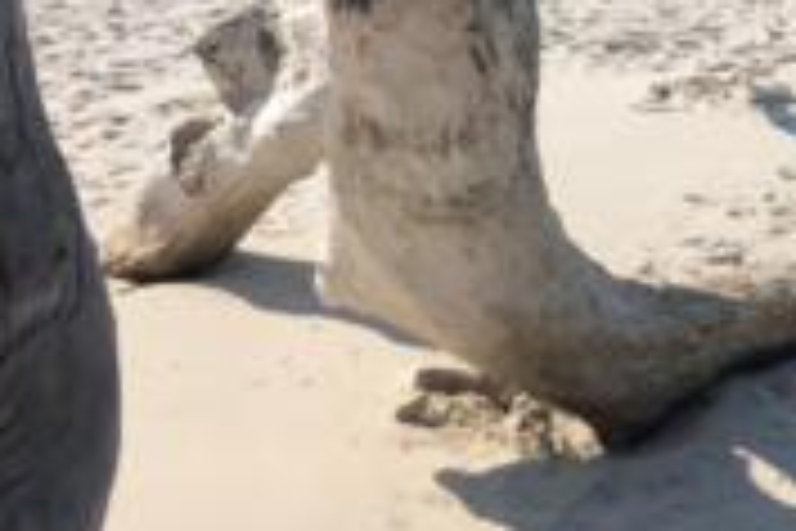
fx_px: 1879
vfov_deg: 15.7
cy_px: -25
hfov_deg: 23.5
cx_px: 657
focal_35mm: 85
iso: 25
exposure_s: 1/3077
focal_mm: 4.15
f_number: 2.2
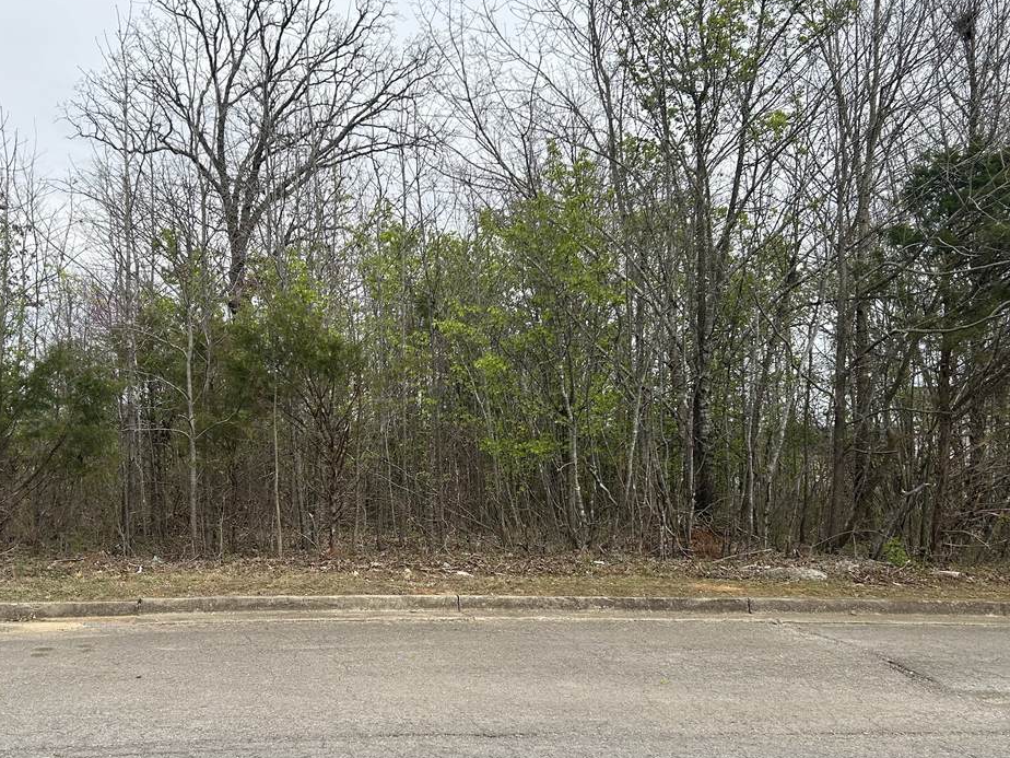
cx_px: 415
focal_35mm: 36
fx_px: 1050
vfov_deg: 39.6
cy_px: 421
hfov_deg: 51.1
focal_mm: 5.7
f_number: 1.5
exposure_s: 1/3257
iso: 50
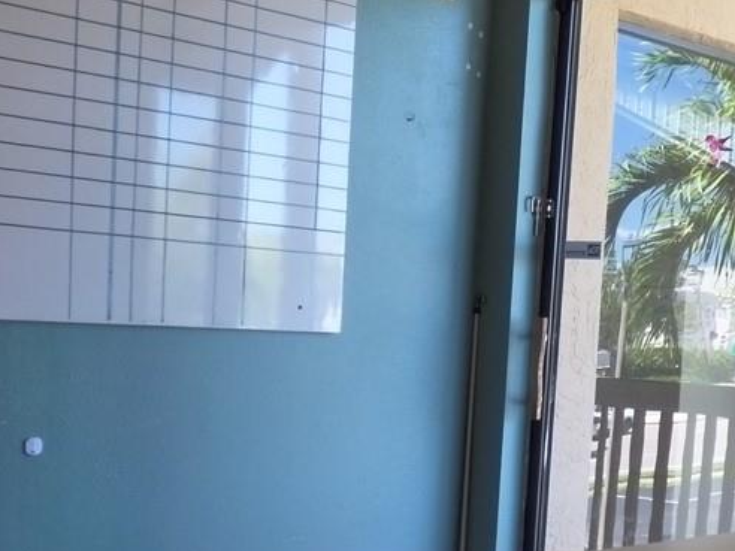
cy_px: 463
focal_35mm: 65
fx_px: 1380
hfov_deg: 29.5
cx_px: 523
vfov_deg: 22.2
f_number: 2.8
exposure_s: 1/40
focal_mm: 3.58
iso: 400
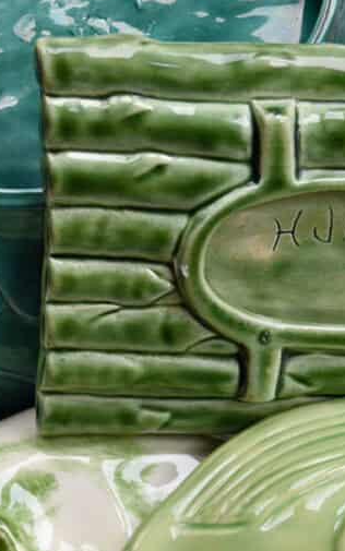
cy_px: 436
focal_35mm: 101
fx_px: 1521
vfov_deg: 20.3
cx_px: 212
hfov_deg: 12.9
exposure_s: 1/100
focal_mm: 29
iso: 400
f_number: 5
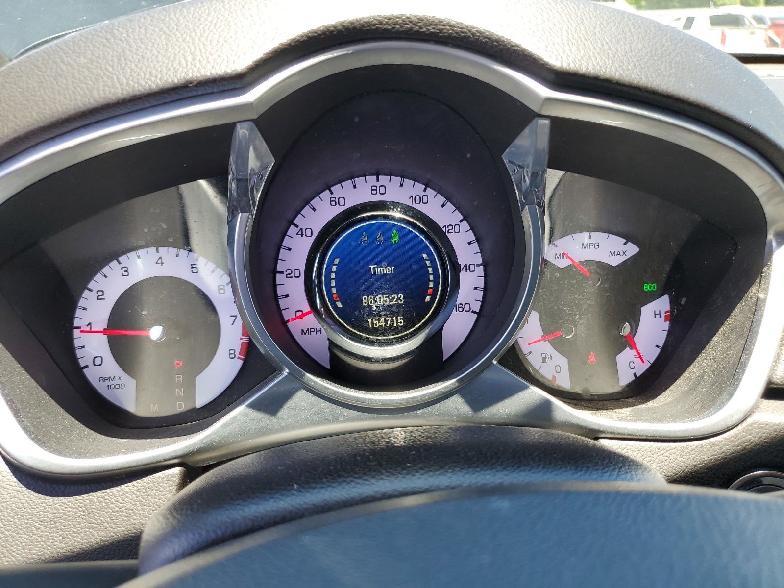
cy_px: 294
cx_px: 392
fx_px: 589
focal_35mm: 26
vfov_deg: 53.1
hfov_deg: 67.3
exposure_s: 1/213
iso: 50
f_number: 1.5
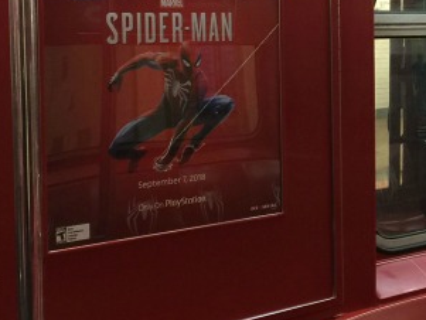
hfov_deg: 24.6
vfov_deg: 19.0
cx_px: 388
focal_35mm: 77
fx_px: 948
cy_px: 65
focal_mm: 4.15
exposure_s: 1/15
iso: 80
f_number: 2.2
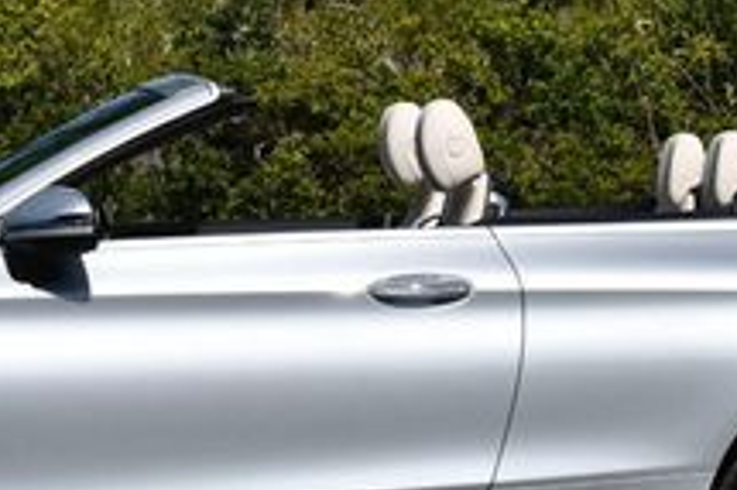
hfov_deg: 11.9
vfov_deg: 7.9
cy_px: 103
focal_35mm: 173
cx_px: 257
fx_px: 3539
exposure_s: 1/400
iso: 100
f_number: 10
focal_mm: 29
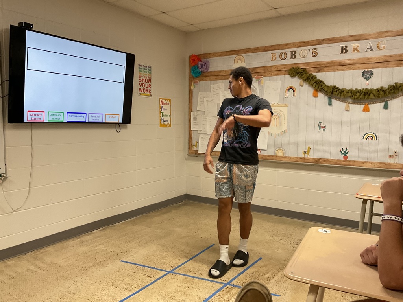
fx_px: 338
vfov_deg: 48.2
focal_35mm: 29
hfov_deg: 61.7
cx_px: 202
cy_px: 151
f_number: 1.8
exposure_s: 1/60
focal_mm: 3
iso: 100
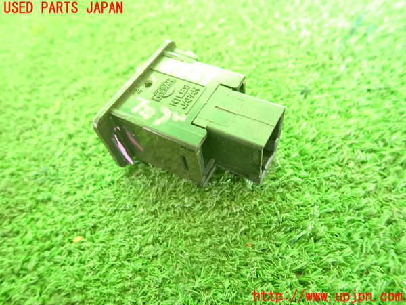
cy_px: 152
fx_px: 293
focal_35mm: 25
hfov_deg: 69.4
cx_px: 203
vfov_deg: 54.9
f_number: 2
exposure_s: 1/30
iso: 320
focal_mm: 4.5
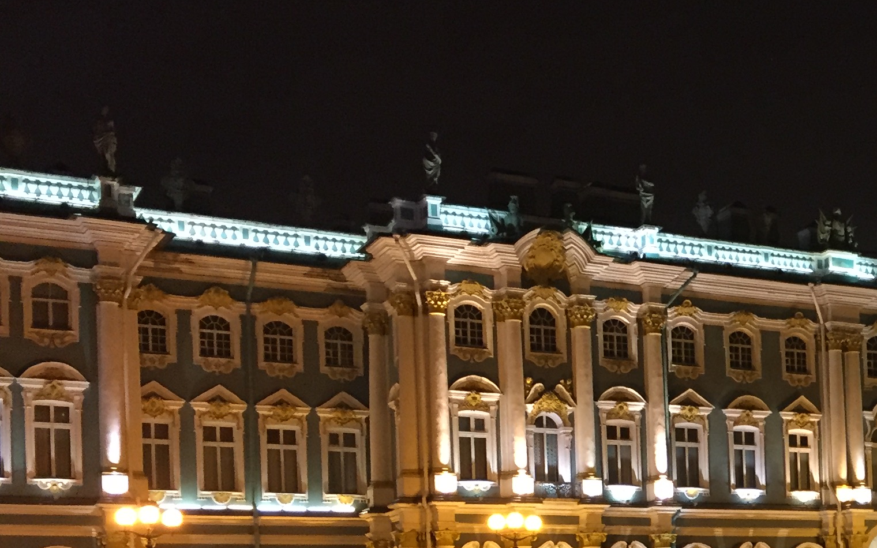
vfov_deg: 18.8
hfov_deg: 28.5
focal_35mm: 66
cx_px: 941
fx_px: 1577
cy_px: 621
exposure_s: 1/33
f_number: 2.2
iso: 250
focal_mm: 4.15
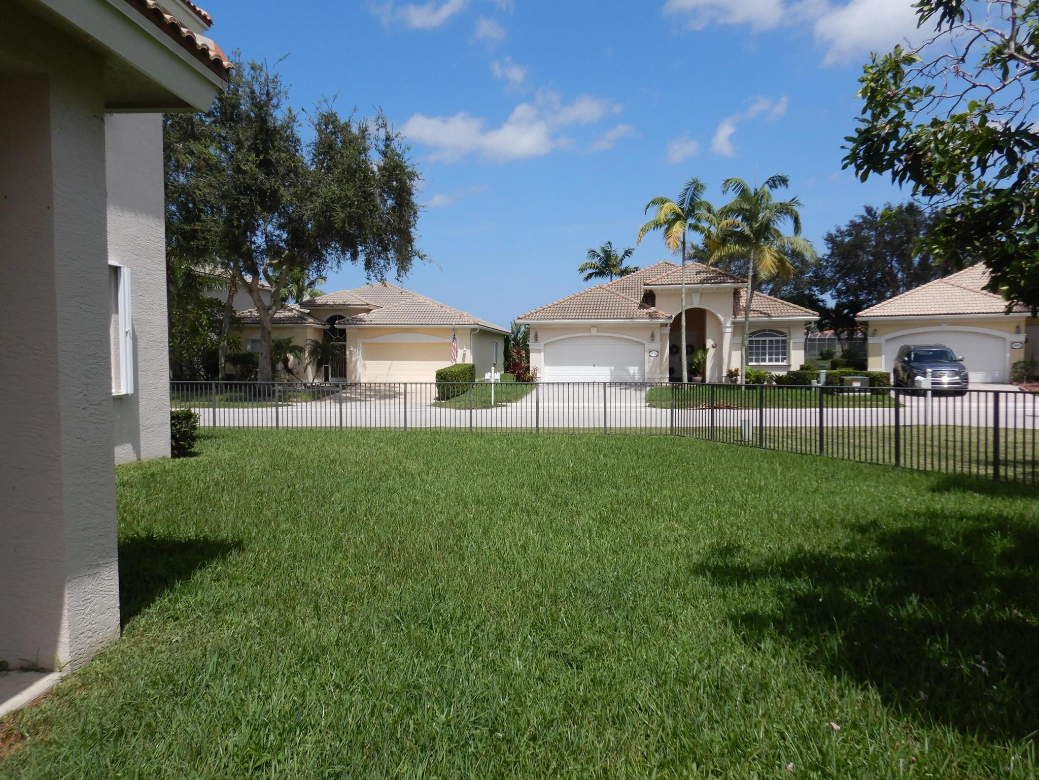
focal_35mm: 24
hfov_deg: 71.6
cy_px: 390
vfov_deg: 56.8
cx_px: 520
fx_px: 720
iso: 125
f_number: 4.1
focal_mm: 4.3
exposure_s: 1/1250
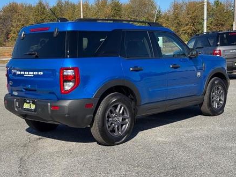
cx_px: 115
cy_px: 83
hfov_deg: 34.9
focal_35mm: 55
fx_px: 375
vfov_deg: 26.6
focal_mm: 6.76
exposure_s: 1/3096
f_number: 1.78
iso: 64
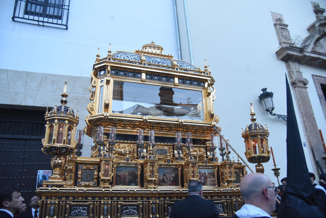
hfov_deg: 63.6
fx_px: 263
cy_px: 109
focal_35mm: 29
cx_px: 163
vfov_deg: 45.0
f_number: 6.3
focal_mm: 29
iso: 2800
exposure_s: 1/125
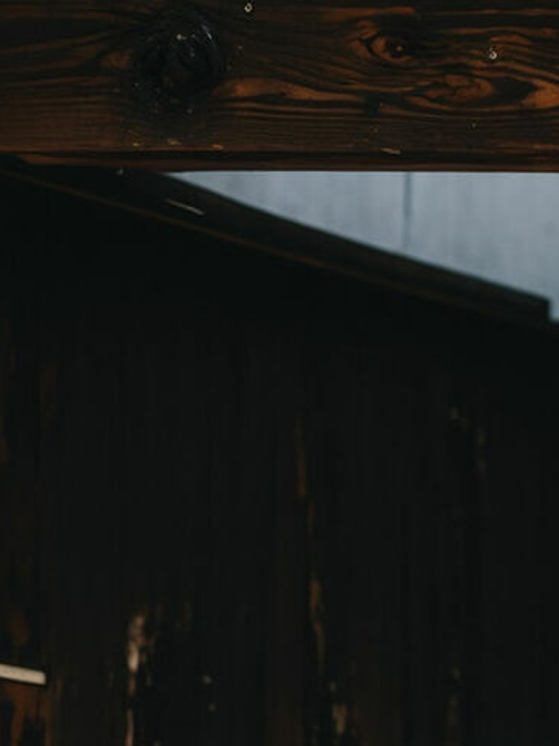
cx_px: 585
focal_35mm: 141
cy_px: 941
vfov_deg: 13.5
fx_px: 3037
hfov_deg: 10.4
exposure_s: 1/500
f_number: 1.4
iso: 100
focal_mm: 30
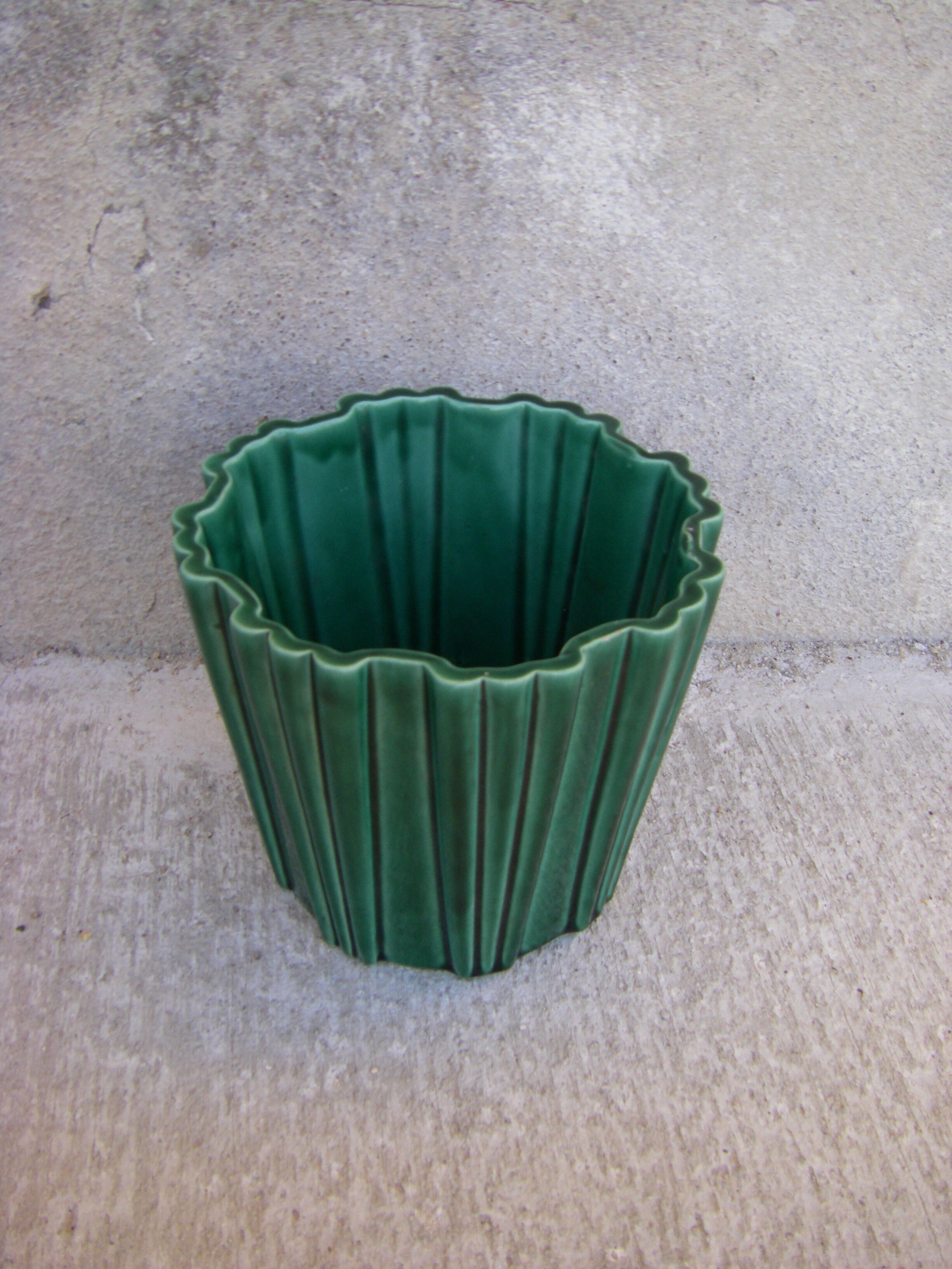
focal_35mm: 38
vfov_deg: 49.0
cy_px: 634
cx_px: 476
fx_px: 1393
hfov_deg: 37.7
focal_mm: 6.3
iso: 125
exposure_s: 1/50
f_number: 3.5
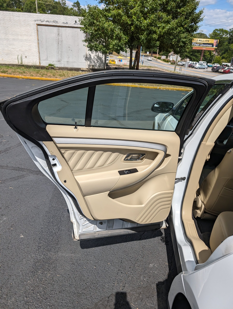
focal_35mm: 24
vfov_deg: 71.5
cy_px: 154
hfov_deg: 56.9
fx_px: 215
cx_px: 116
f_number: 1.68
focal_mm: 6.9
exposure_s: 1/1783
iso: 21
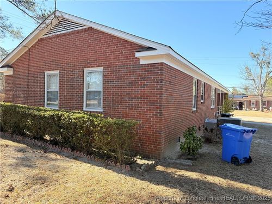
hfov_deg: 71.6
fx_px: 189
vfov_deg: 56.8
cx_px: 136
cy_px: 102
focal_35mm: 24
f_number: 1.78
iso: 100
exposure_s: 1/1139
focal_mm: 6.76
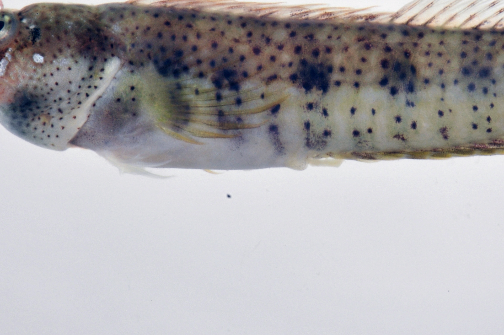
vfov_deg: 4.3
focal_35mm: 320
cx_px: 340
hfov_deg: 6.4
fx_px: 4475
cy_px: 90
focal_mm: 105
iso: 200
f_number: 36
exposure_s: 1/60
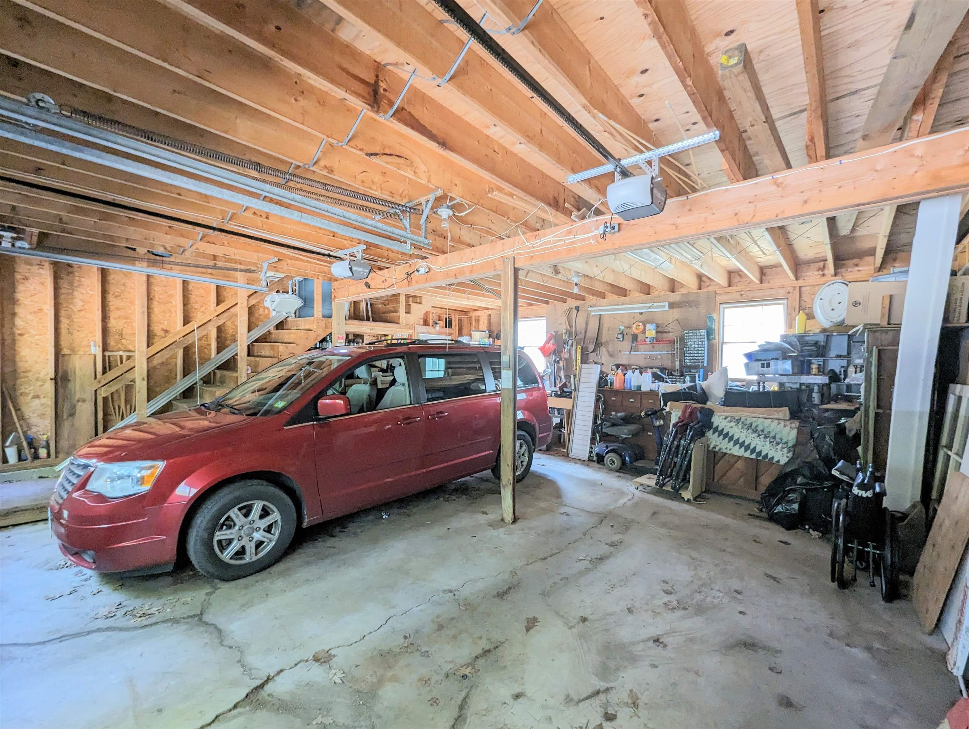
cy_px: 364
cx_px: 484
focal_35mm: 13
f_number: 2.2
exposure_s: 1/30.8
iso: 226
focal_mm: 1.95
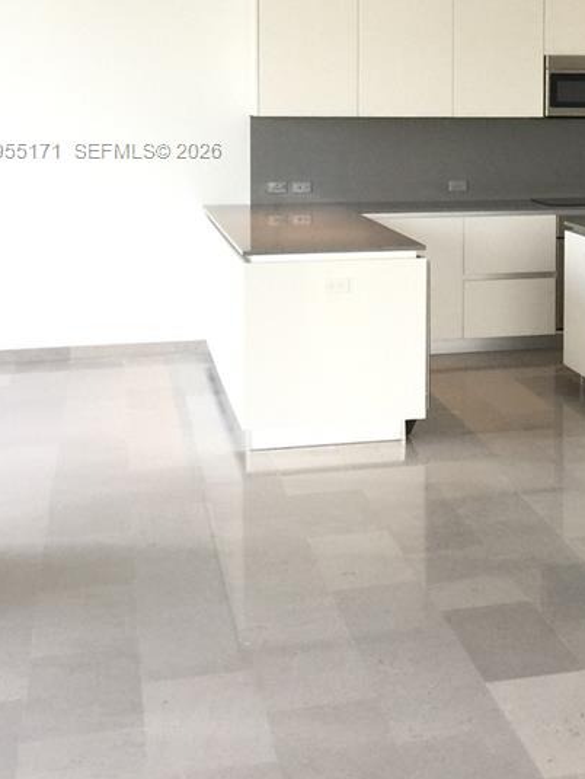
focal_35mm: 65
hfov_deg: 21.7
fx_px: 1463
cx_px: 605
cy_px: 151
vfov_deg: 29.1
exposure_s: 1/30
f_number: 2.2
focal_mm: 4.15
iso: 50
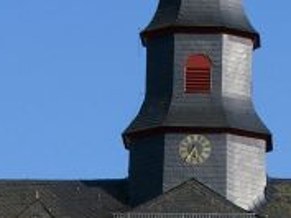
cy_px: 305
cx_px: 242
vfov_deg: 4.2
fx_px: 2961
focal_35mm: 352
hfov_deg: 5.6
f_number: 4
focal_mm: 16.05
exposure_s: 1/794
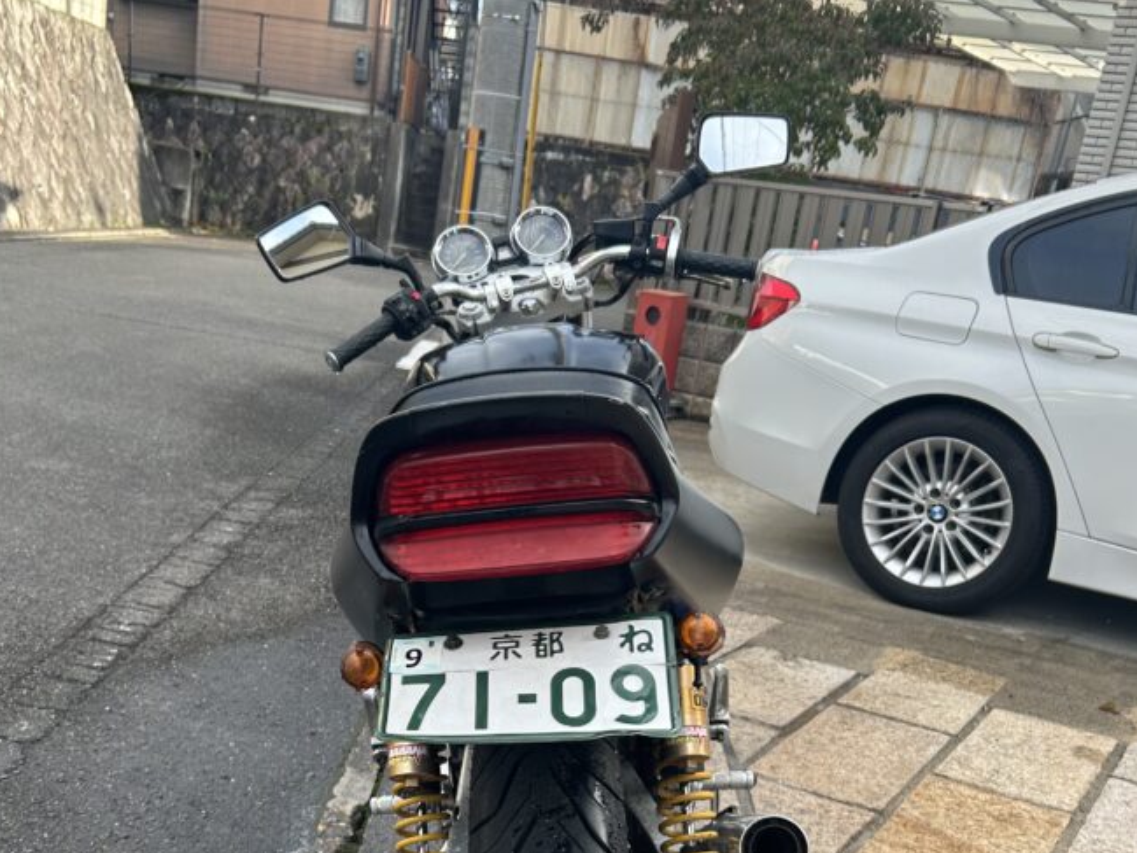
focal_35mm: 41
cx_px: 482
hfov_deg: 45.6
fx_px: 1347
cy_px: 697
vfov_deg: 34.0
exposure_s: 1/445
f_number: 1.5
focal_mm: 5.7
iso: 50
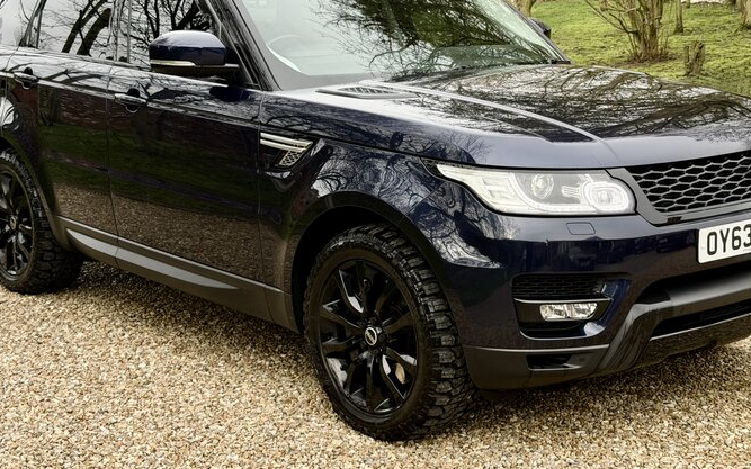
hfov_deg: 33.5
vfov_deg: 21.3
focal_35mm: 61
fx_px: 1249
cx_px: 382
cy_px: 247
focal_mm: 6.76
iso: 80
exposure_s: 1/669
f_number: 1.78
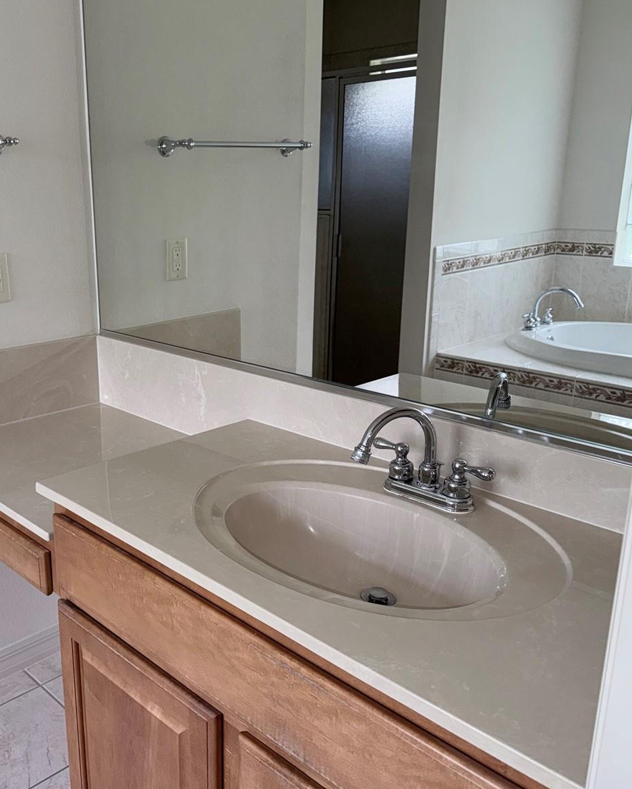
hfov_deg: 44.4
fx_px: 748
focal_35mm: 32
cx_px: 165
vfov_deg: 55.7
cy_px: 392
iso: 50
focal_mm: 6.76
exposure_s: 1/150
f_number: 1.78
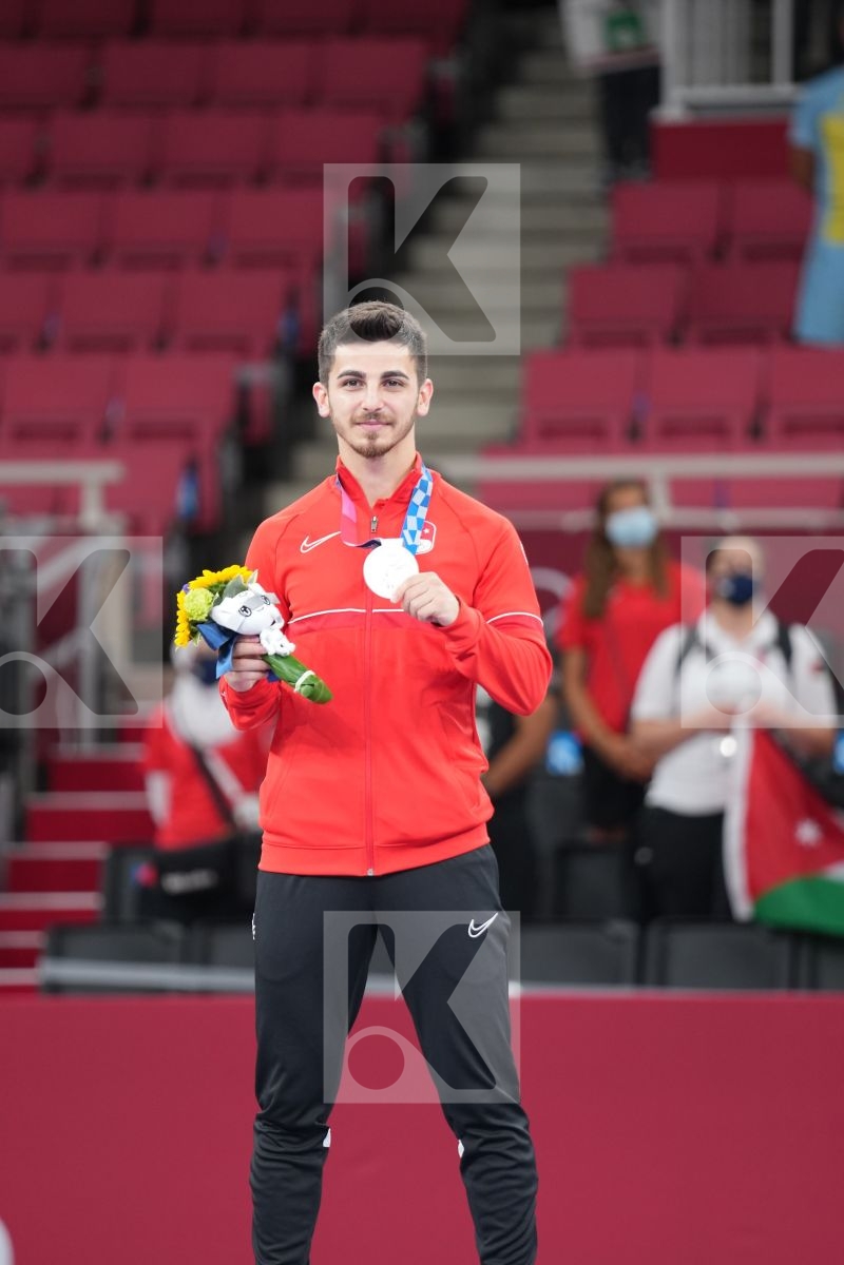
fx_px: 10549
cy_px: 632
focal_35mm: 300
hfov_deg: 4.6
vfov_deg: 6.9
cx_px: 422
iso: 640
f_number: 2.8
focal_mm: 200
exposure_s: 1/320
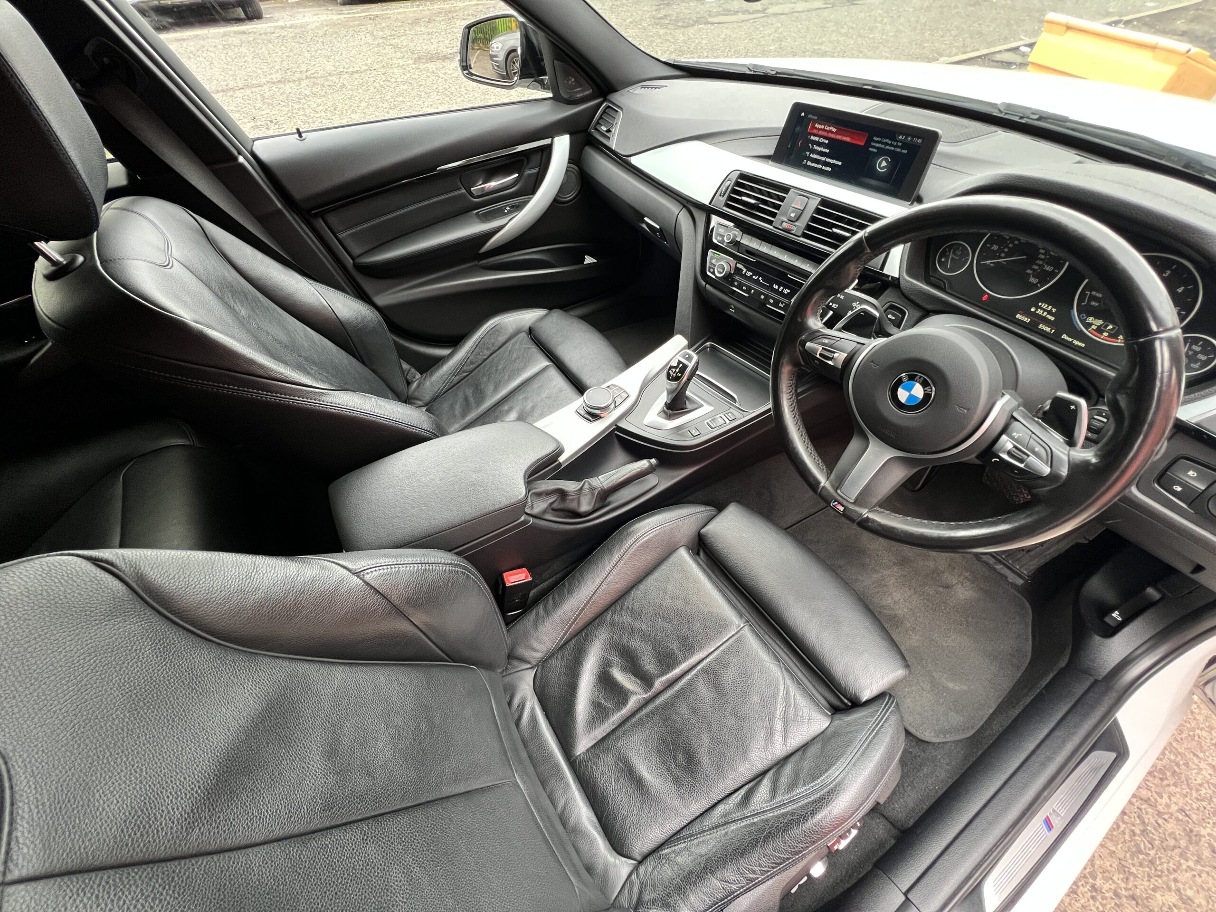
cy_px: 456
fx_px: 457
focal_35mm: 13
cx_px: 608
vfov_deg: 89.9
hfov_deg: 106.2
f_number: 1.8
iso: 250
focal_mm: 1.57
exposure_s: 1/74
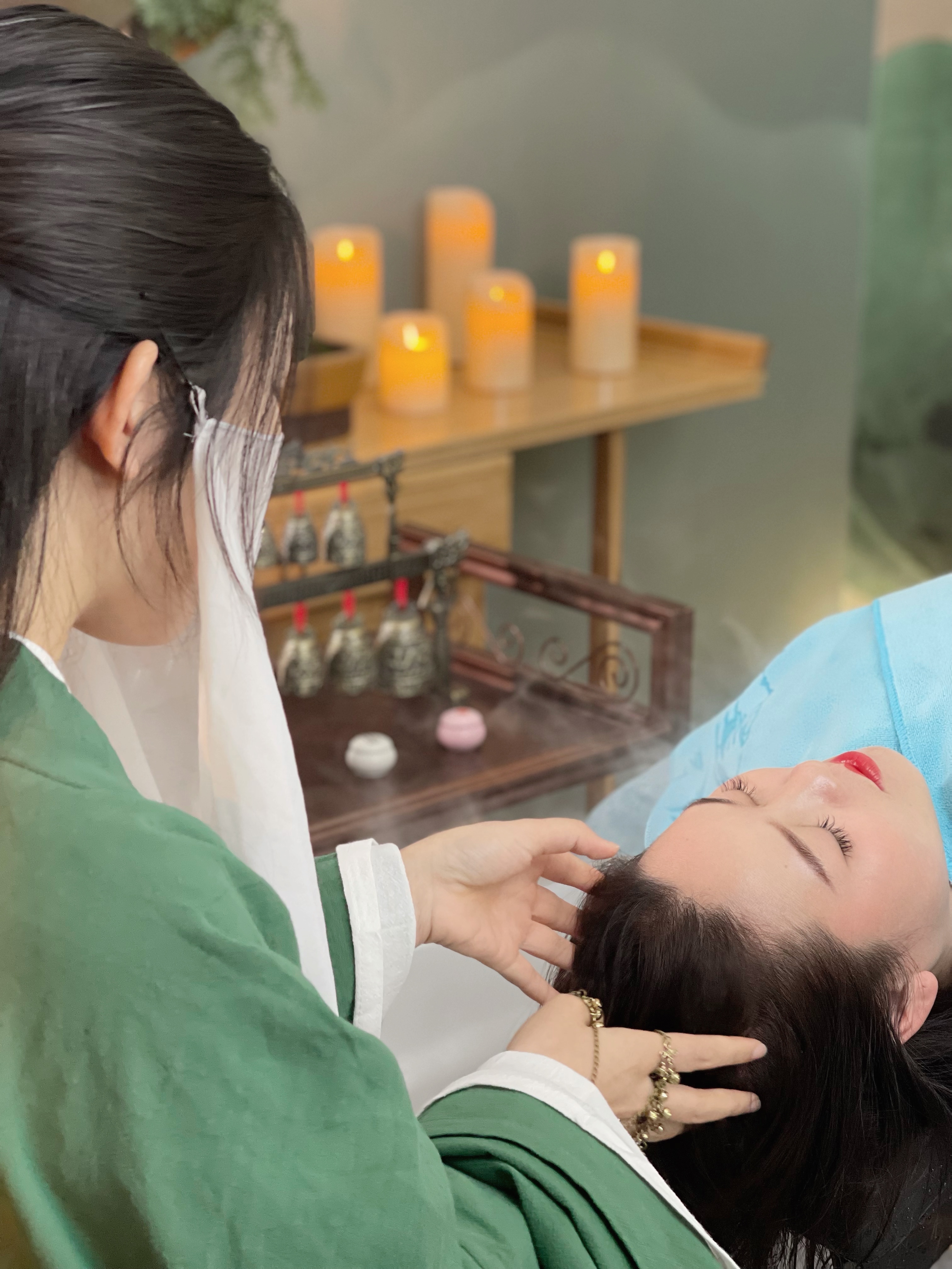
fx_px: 2347
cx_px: 476
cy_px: 634
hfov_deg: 22.9
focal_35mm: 64
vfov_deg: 30.3
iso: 200
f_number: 2.2
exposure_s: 1/100
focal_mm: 7.5
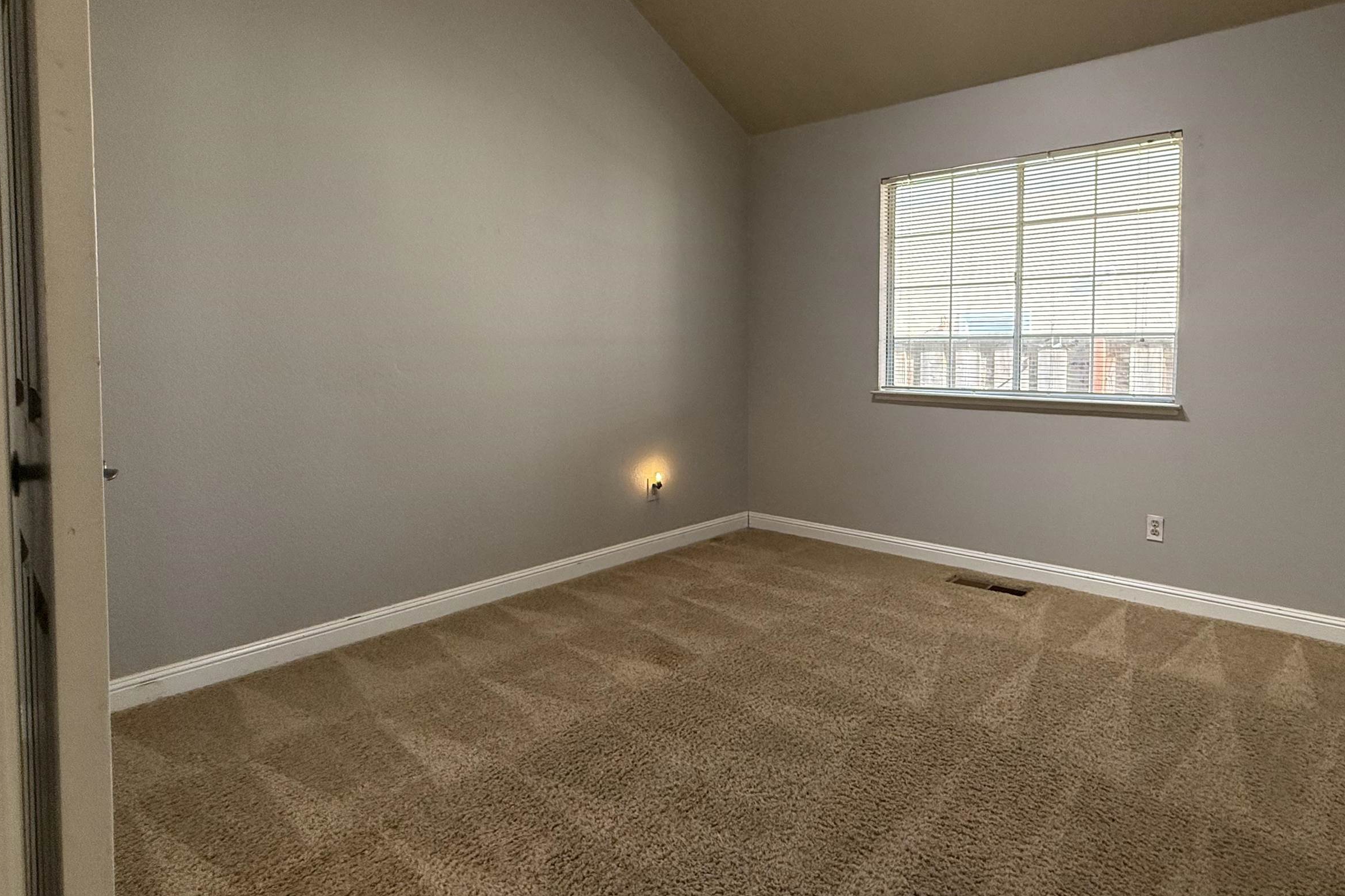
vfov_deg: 64.2
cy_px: 381
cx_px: 834
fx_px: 710
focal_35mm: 19
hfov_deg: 85.3
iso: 200
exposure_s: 1/120
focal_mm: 2.22
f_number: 2.2
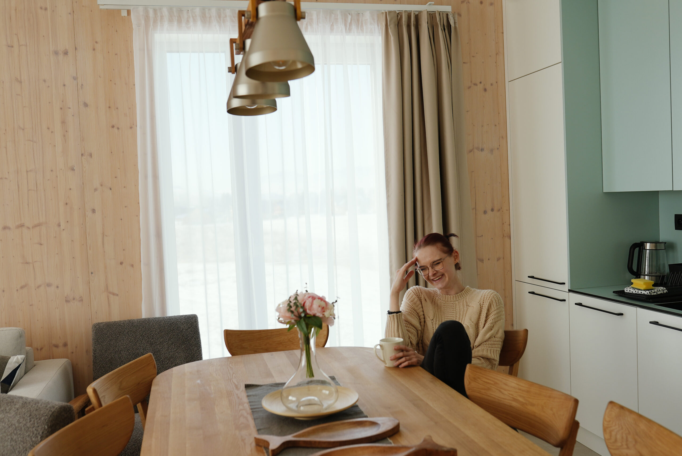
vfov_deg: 37.9
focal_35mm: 35
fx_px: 663
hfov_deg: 54.4
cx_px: 341
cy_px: 228
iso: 100
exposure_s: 1/250
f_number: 4
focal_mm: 35
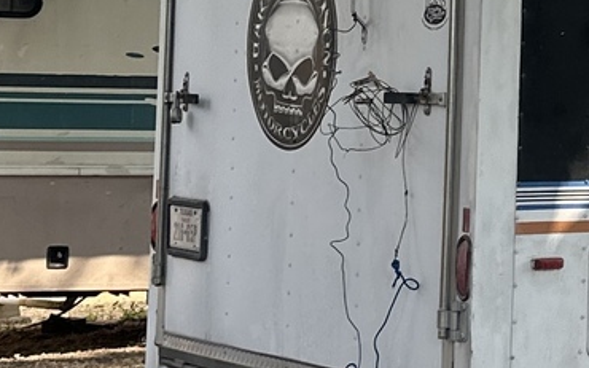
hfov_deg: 19.4
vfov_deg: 13.0
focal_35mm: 99
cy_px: -5
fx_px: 1589
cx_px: 770
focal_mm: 6.86
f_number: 1.78
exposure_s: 1/1289
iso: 80
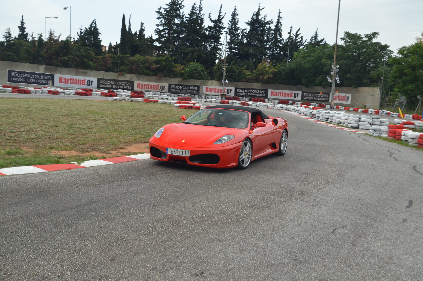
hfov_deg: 53.2
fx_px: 422
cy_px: 140
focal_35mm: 36
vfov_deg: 36.7
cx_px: 212
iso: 320
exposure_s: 1/200
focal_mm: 24
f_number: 7.1
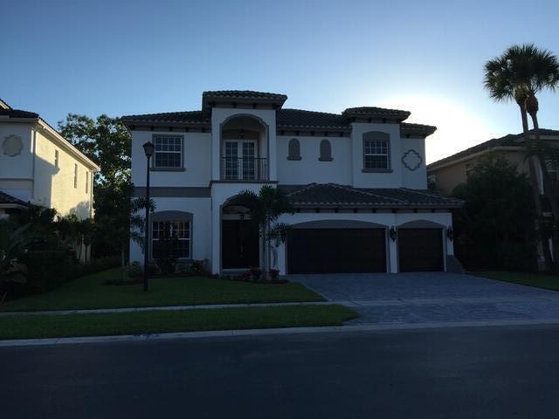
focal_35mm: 29
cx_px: 280
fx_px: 468
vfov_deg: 48.2
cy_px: 210
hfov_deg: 61.7
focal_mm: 4.15
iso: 32
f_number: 2.2
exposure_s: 1/1522
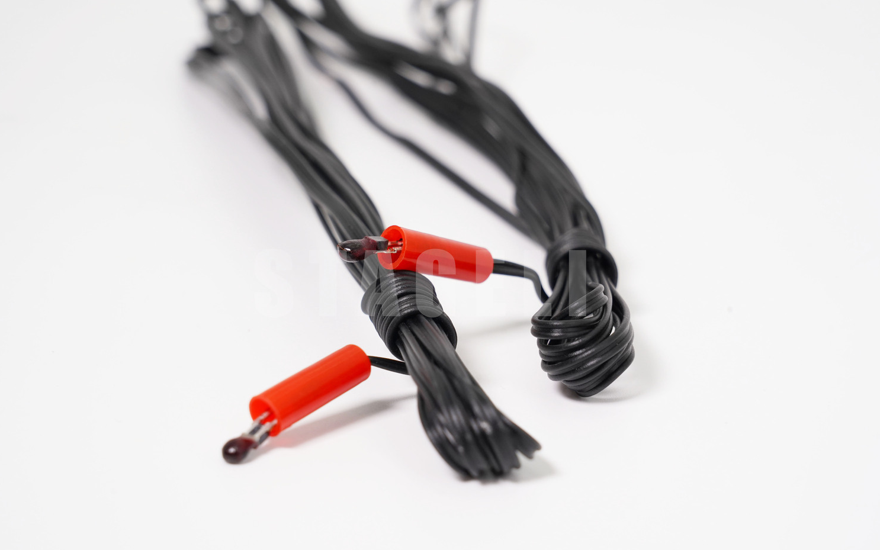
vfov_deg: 12.1
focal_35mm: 108
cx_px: 441
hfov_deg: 19.3
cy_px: 282
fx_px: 2590
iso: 1000
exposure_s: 1/125
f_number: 11
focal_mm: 105
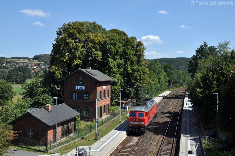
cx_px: 118
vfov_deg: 34.1
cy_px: 78
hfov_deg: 49.6
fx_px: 254
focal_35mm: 39
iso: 200
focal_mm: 26
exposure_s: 1/500
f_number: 9
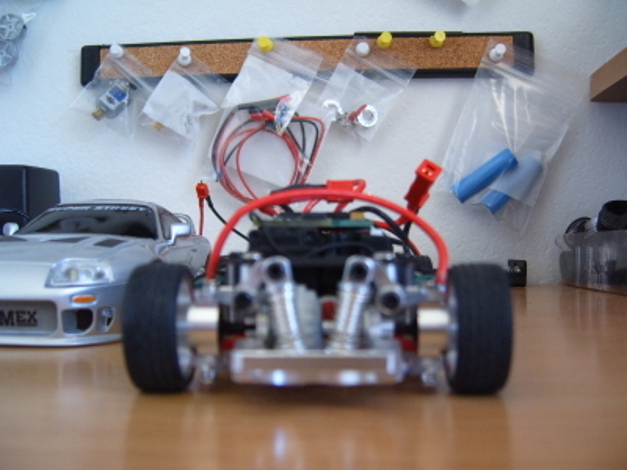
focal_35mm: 37
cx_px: 314
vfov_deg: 38.7
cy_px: 235
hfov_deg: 50.1
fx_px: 670
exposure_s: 1/6
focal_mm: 6.2
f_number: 2.9
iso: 141
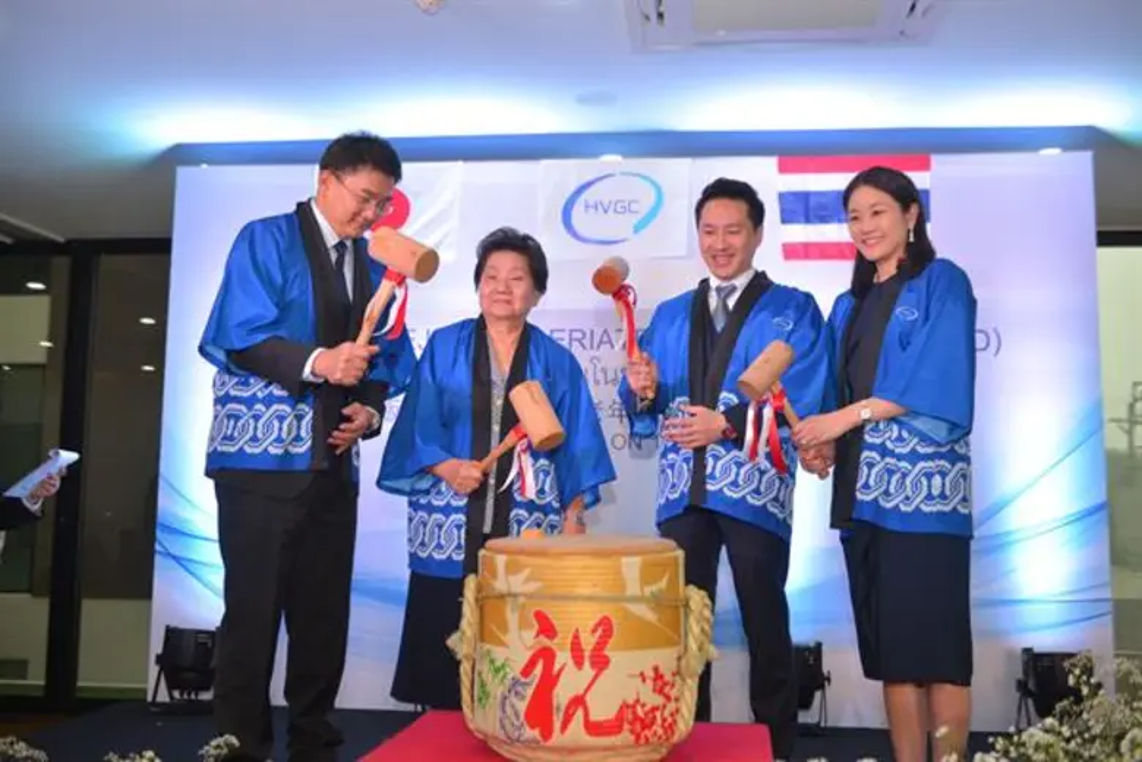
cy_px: 381
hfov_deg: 50.7
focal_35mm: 38
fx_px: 1205
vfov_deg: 35.1
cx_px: 571
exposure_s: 1/160
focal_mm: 38
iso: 320
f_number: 5.6
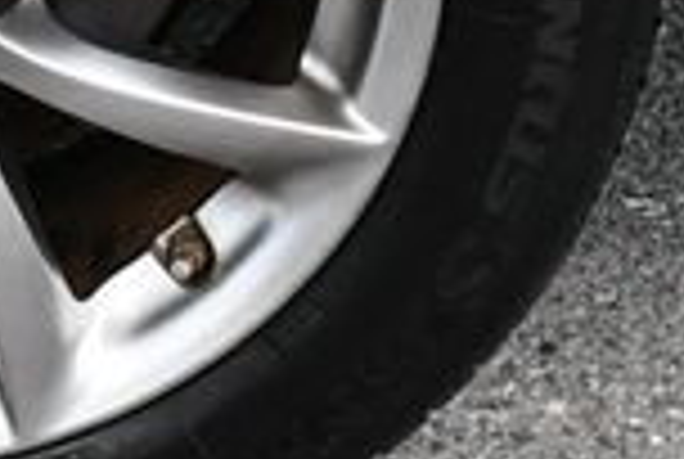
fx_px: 3998
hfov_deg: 9.6
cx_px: -176
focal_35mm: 210
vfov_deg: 6.5
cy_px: -112
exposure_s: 1/250
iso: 200
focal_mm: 25
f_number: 8
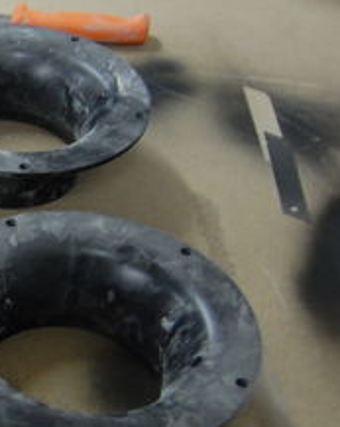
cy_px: 317
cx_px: -281
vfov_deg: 22.8
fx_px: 1046
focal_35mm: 83
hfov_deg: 15.7
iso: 800
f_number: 3.8
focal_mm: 20
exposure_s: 1/13
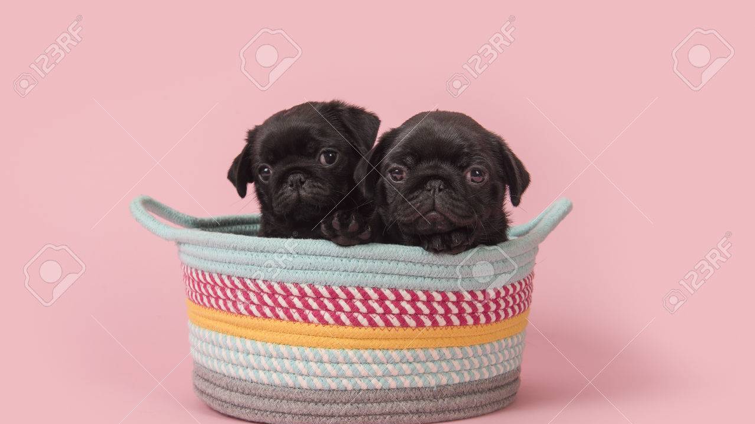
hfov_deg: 40.6
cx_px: 374
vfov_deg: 23.5
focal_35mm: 51
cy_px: 251
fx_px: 1021
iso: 100
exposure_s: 1/160
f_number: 11
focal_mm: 48
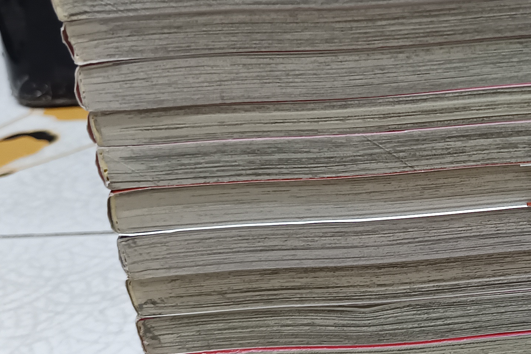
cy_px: 140
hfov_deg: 27.4
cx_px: 542
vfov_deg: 19.7
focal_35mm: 69
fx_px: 1018
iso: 984
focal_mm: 5.31
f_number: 1.7
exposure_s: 1/25
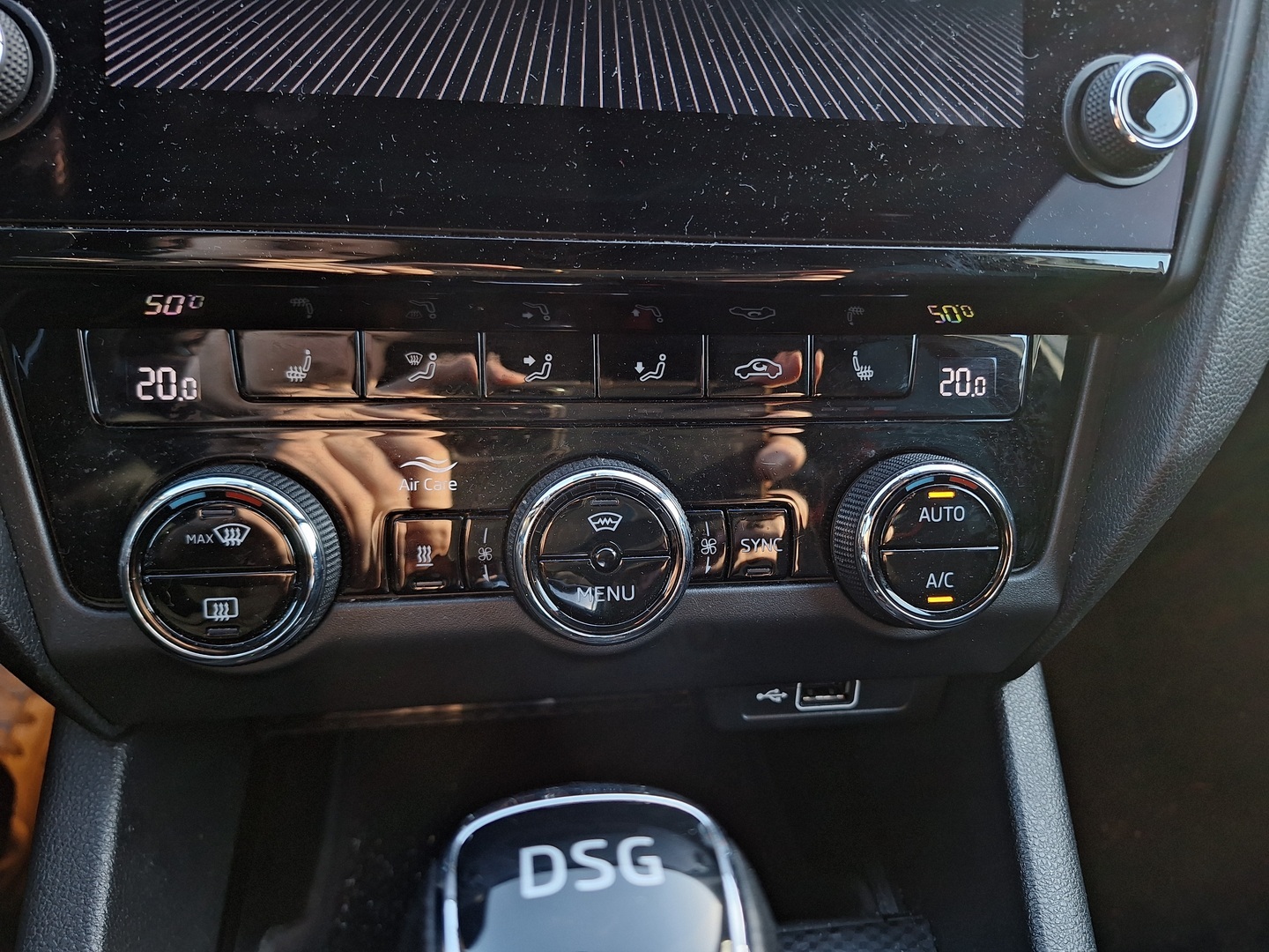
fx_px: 843
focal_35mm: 23
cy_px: 476
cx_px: 634
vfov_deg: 58.9
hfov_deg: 73.9
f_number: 1.8
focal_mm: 5.54
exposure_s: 1/40
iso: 64
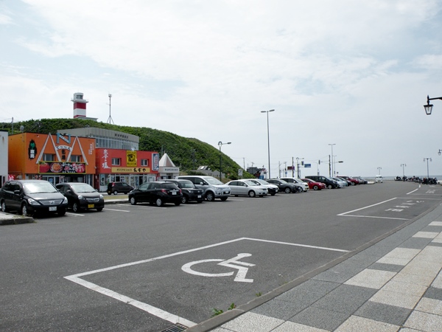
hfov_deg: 65.3
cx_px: 221
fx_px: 345
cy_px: 166
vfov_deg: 51.4
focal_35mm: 27
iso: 64
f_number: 8
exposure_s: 1/402
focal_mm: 4.7
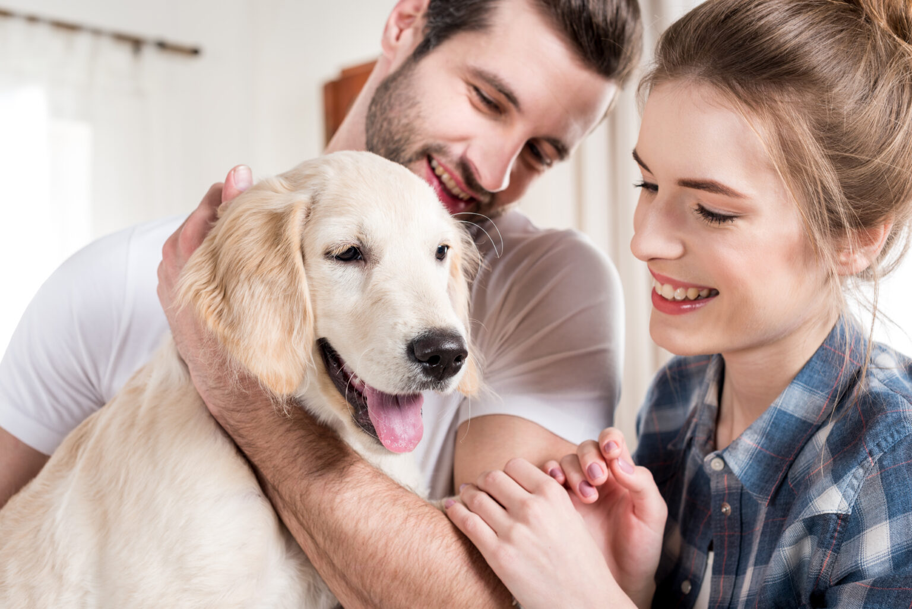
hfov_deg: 39.6
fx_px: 1267
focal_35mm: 50
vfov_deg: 27.0
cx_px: 456
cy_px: 304
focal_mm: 50
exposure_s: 1/160
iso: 64
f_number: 5
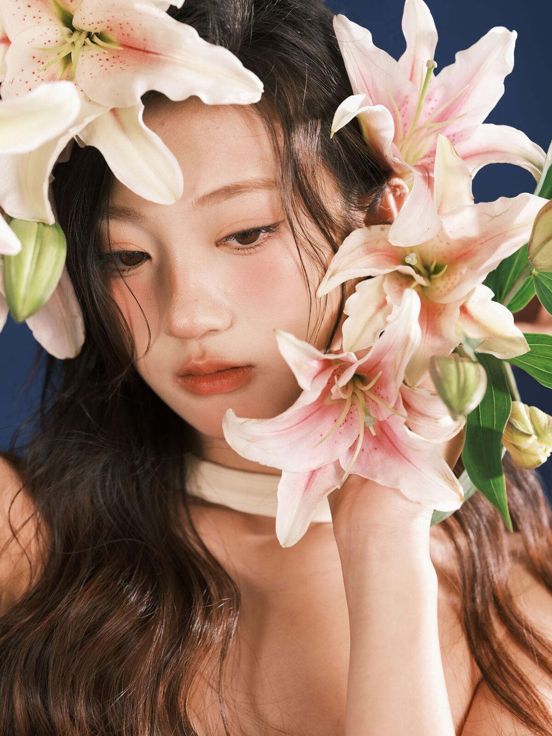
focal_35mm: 63
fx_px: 1339
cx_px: 276
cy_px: 368
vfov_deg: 30.7
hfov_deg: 23.3
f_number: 4.5
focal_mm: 80
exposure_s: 1/125
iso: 500
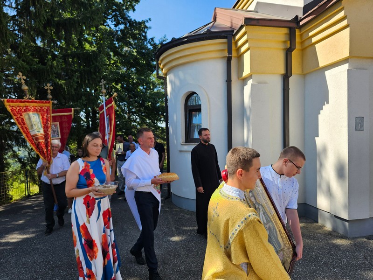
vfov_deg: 58.9
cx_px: 186
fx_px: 248
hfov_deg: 73.9
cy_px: 140
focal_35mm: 23
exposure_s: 1/719
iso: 25
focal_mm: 6.3
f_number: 1.7
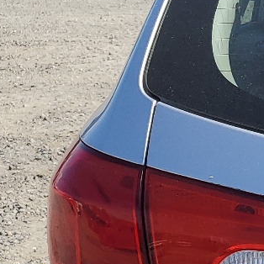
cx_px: 541
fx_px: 1010
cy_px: 223
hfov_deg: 12.8
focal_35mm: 117
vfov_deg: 14.8
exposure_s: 1/2500
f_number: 1.5
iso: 50
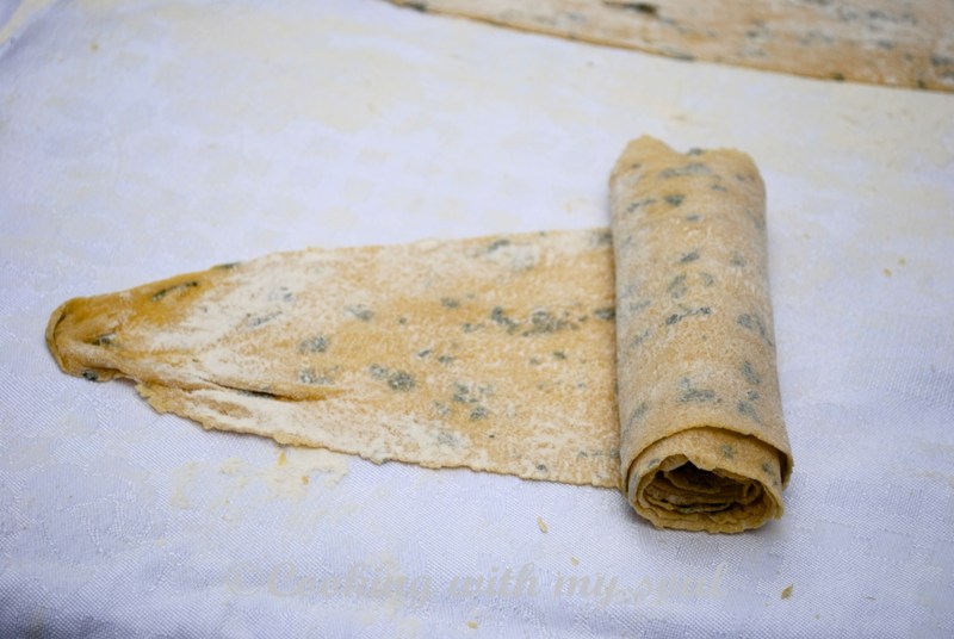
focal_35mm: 78
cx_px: 477
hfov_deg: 26.0
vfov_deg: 17.6
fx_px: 2070
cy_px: 320
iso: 100
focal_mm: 52
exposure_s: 1/80
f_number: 7.1
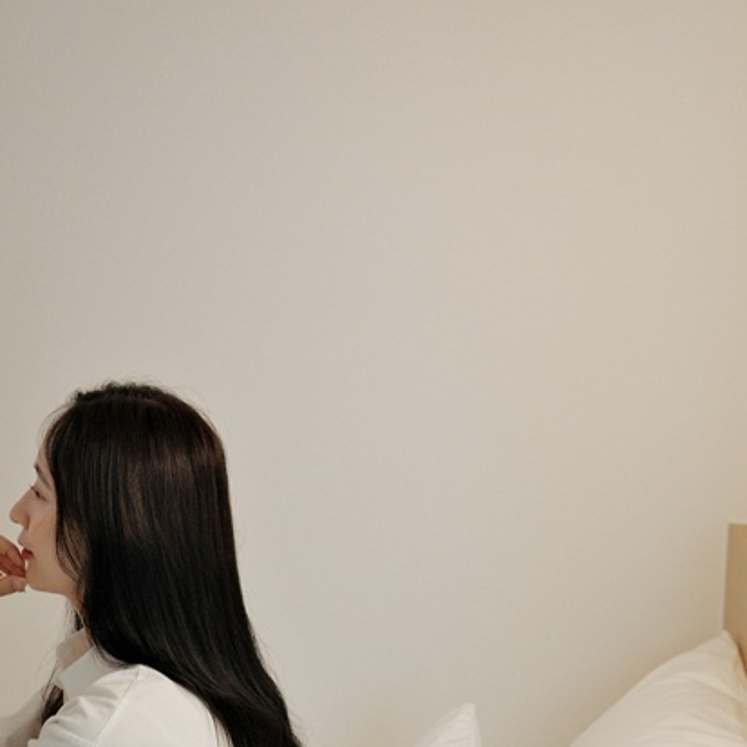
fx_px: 1807
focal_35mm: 74
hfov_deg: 23.4
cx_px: 376
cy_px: 503
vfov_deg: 23.2
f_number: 2.8
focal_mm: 26
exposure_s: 1/125
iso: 500
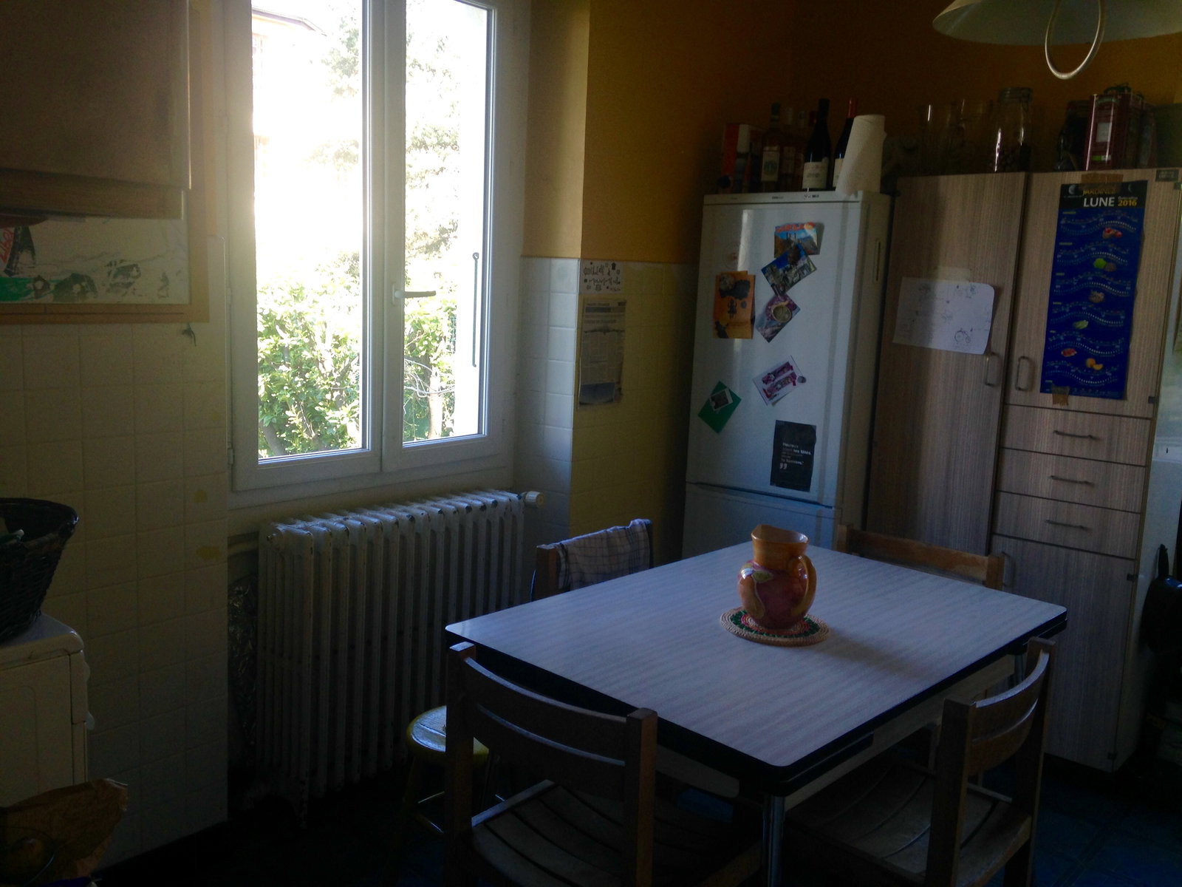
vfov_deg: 42.9
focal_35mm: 33
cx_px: 591
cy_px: 444
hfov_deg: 55.4
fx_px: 1127
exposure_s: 1/60
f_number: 2.4
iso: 50
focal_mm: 4.12
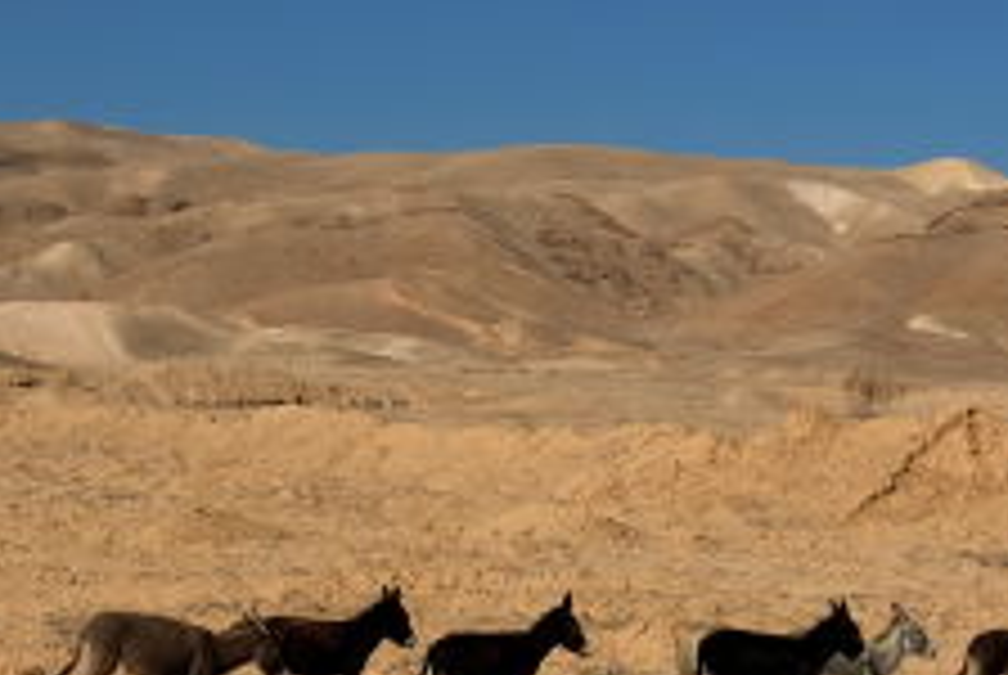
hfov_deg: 17.7
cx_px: 976
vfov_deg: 12.1
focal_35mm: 113
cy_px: 142
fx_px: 3168
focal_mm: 23
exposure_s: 1/3800
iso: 200
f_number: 5.6
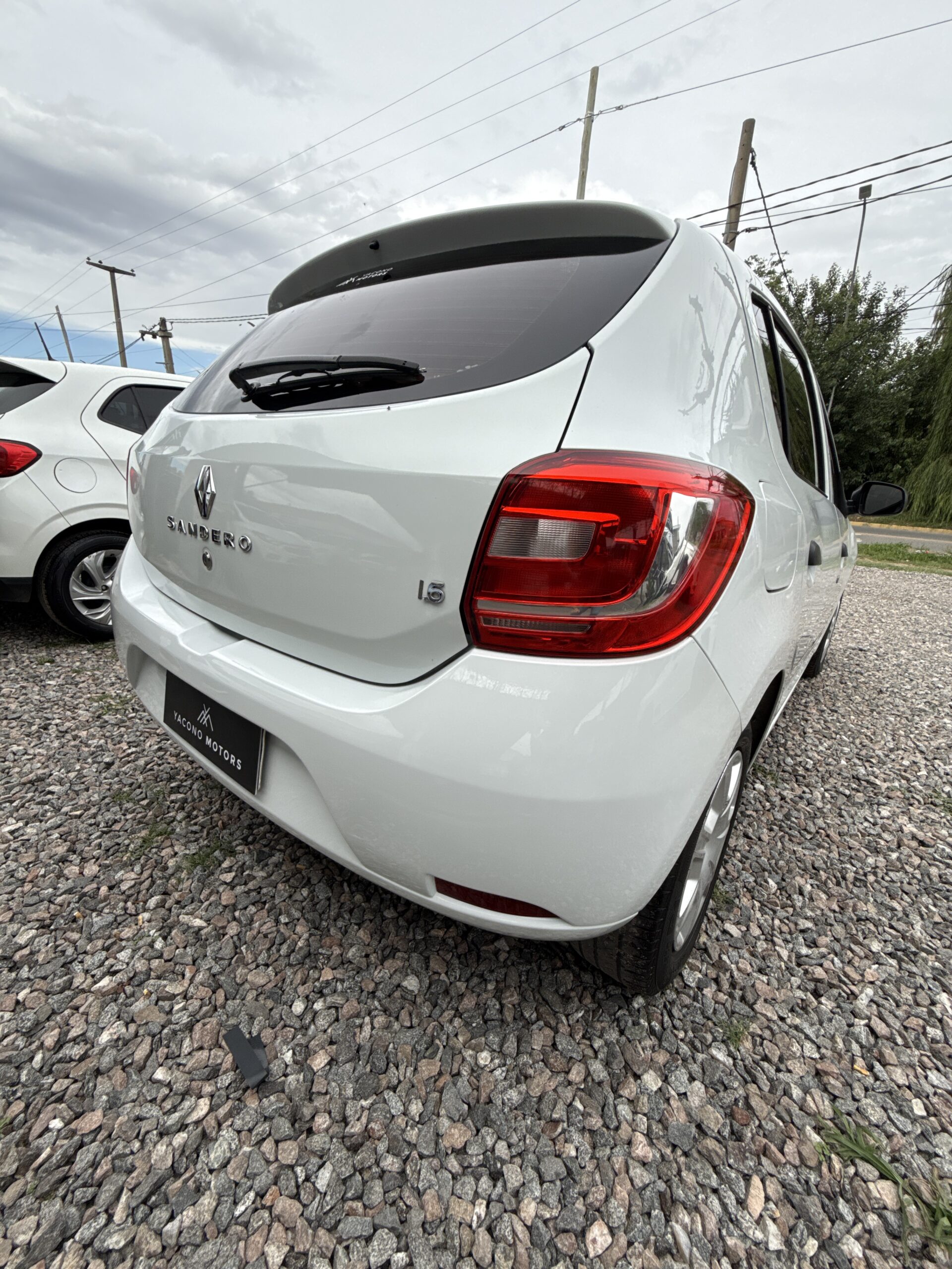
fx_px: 513
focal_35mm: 14
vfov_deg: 102.1
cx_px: 476
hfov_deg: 85.7
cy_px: 634
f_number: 2.2
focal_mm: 2.22
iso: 50
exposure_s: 1/1656
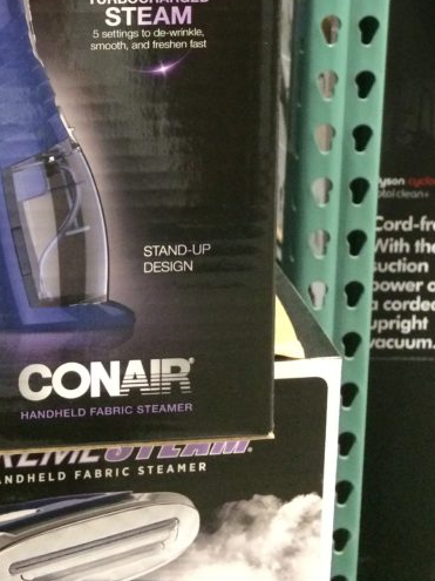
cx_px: 95
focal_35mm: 60
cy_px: 22
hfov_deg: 24.1
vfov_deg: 30.3
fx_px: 1006
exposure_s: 1/30
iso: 320
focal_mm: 4.15
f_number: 2.2
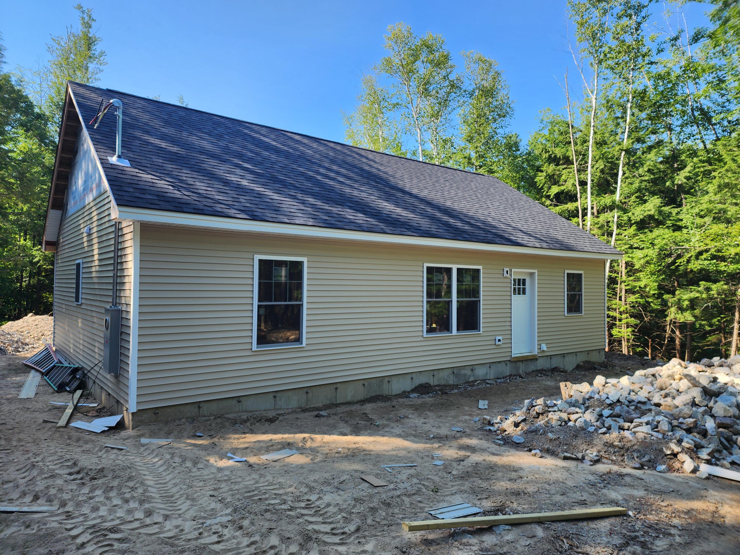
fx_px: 492
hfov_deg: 73.9
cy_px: 278
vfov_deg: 58.9
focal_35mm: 23
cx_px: 370
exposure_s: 1/356
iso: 12
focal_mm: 6.4
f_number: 1.8
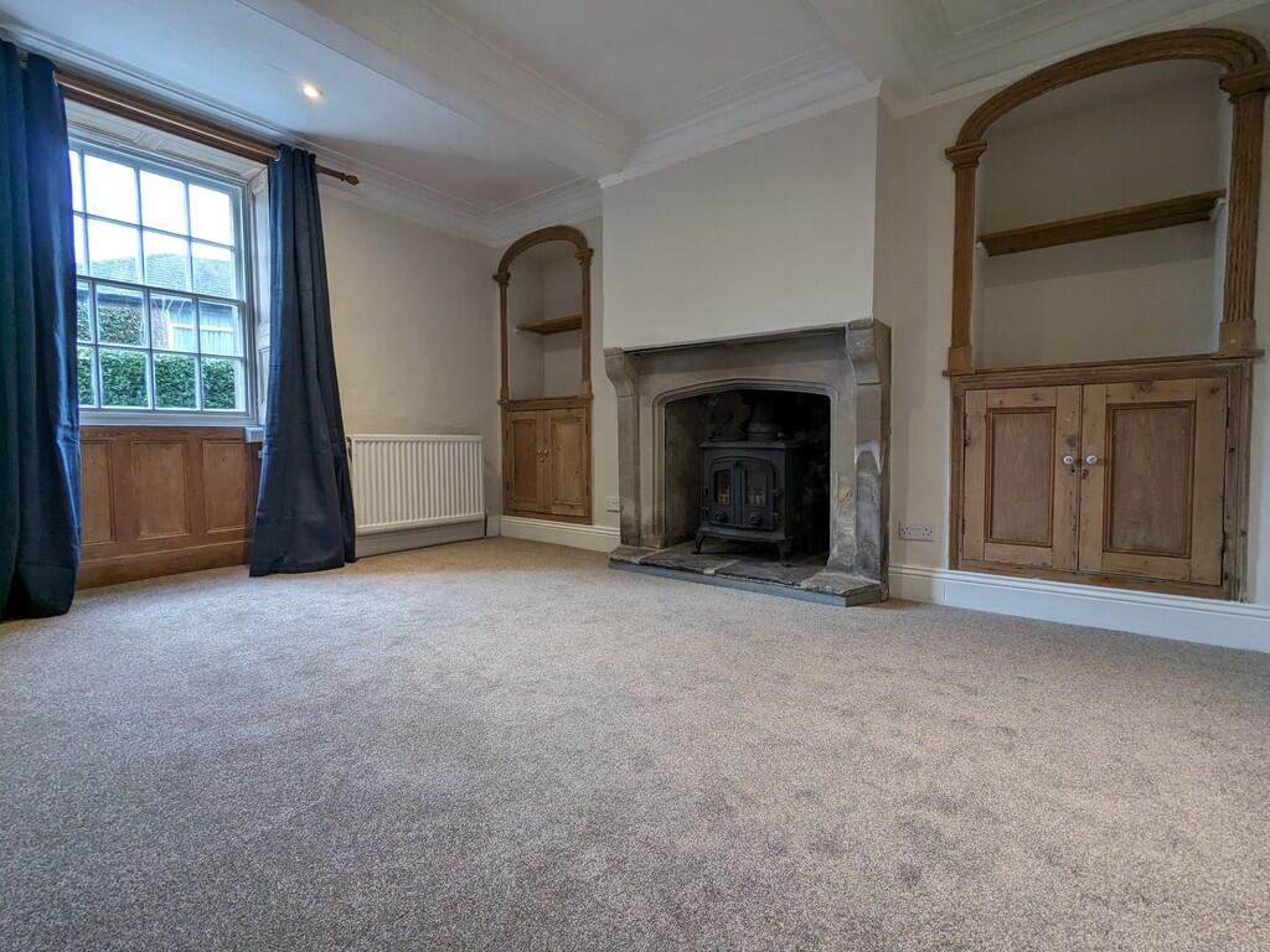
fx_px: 587
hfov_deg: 94.5
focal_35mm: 16
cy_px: 476
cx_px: 635
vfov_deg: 78.1
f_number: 2.2
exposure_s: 1/25
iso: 59
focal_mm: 2.35
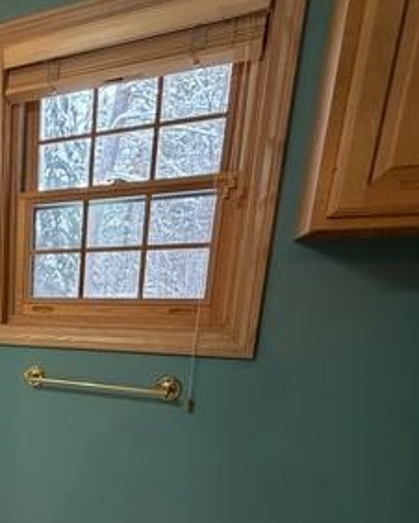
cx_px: -44
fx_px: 480
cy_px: 402
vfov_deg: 54.1
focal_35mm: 31
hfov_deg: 38.7
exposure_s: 1/60
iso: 200
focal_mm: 2.22
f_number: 2.2
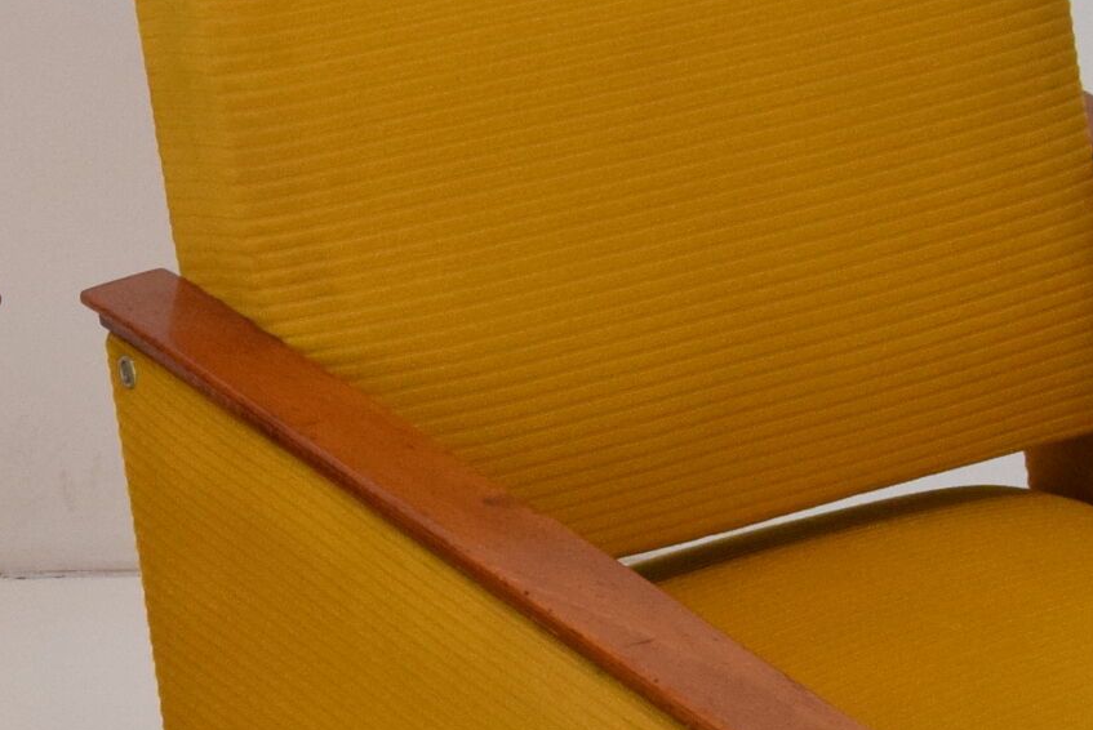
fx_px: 4831
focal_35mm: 159
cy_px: 653
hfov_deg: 12.8
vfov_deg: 8.6
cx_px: 41
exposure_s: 1/250
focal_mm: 30
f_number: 8
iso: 1600
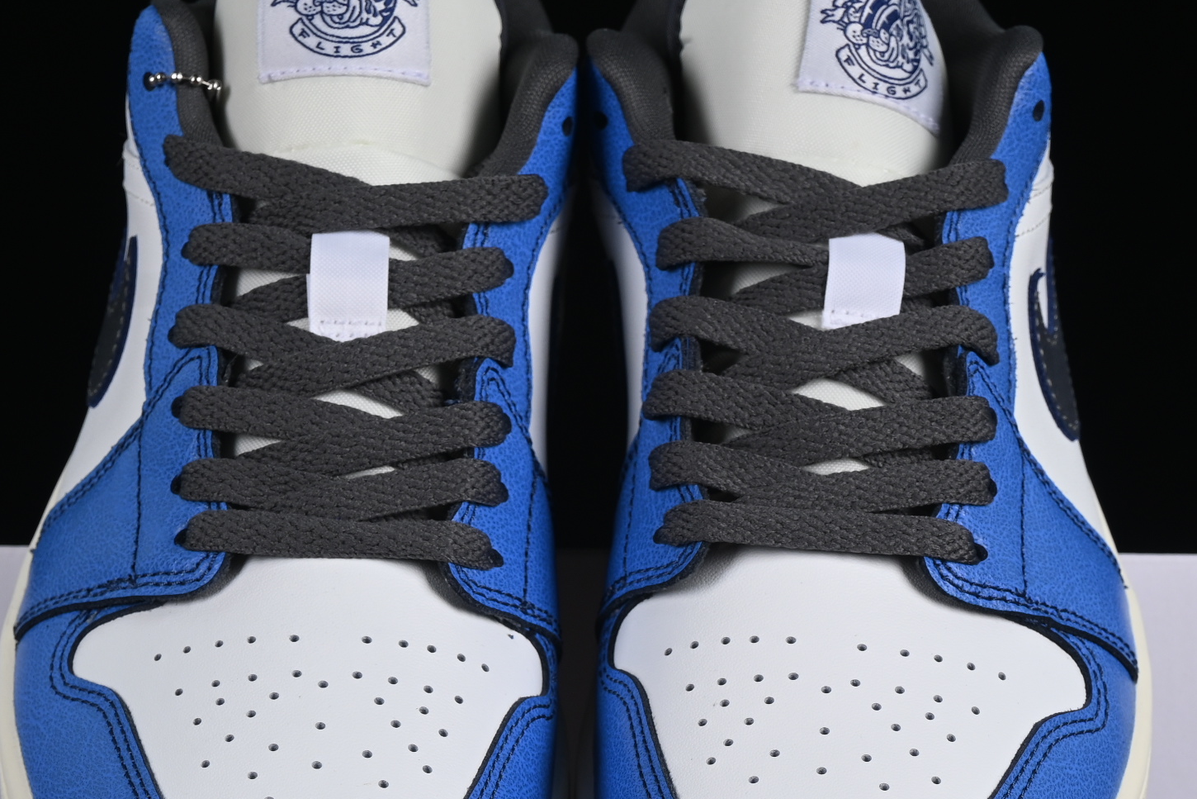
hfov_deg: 14.2
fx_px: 4788
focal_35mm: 144
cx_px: 567
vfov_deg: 9.5
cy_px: 620
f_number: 8
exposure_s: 1/80
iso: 160
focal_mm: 50
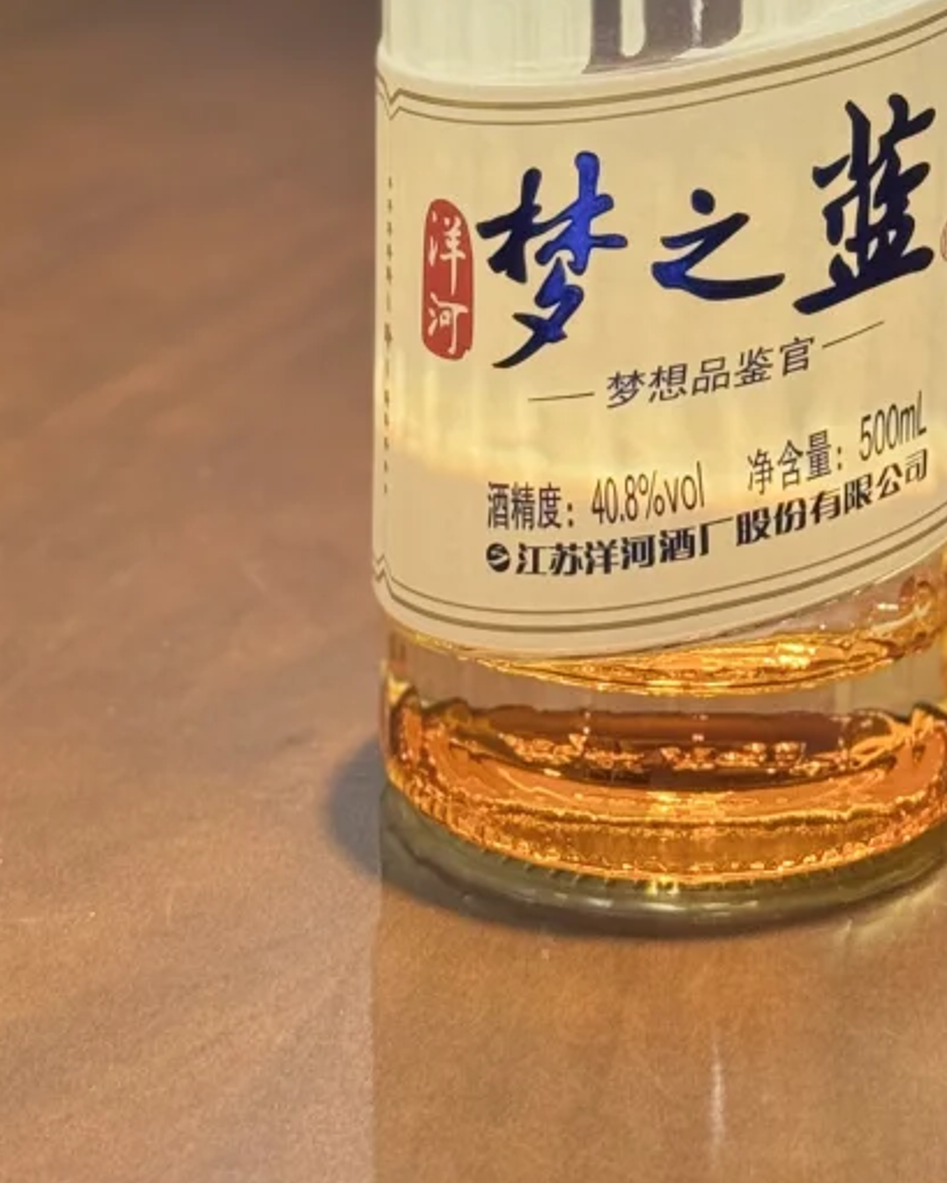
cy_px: -472
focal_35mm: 132
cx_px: 579
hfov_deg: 11.7
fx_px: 4623
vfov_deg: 13.9
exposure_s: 1/50
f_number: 1.78
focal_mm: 6.76
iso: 160
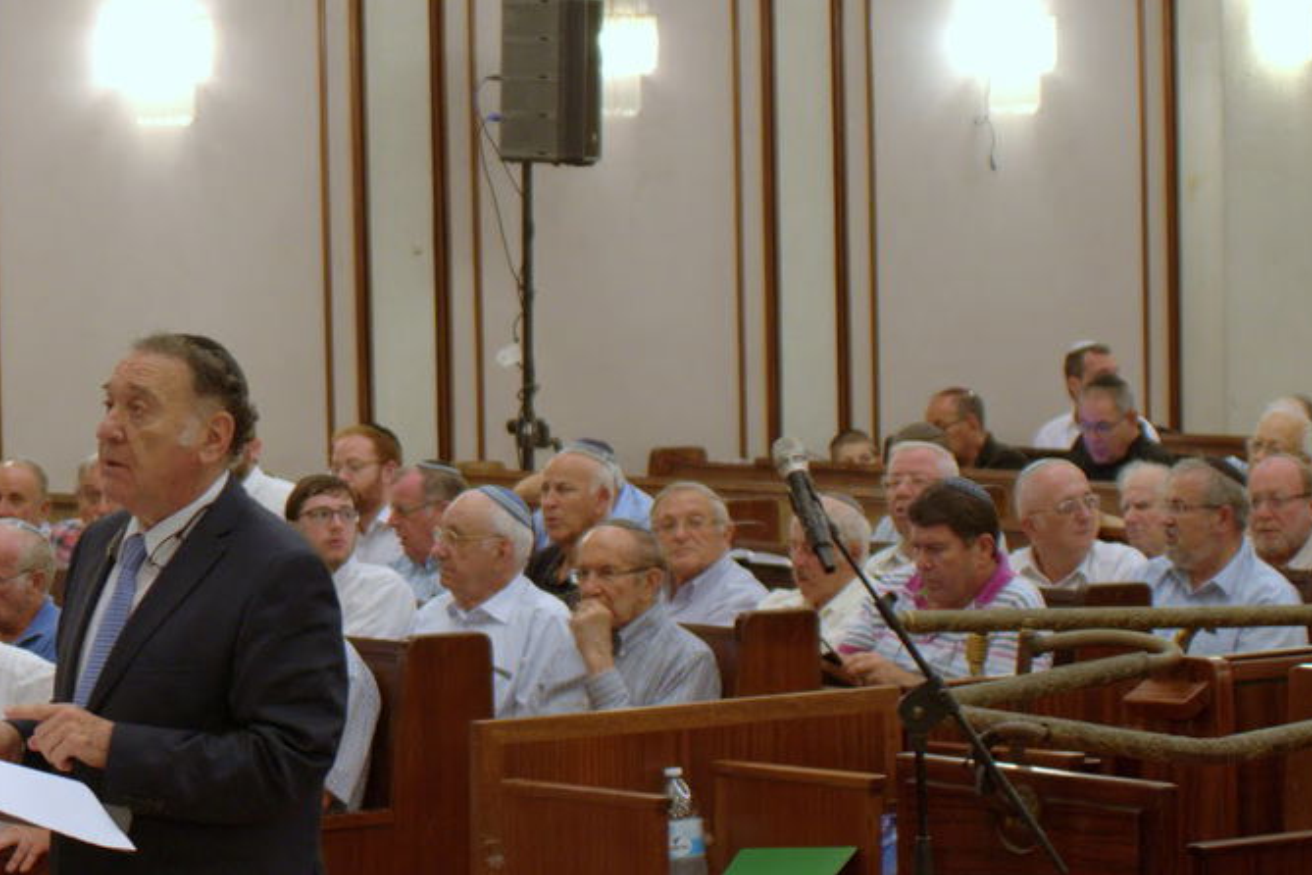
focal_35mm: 157
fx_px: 5721
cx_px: 104
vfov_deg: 8.7
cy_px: 475
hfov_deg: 13.0
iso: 800
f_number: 2.8
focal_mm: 50
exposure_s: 1/60
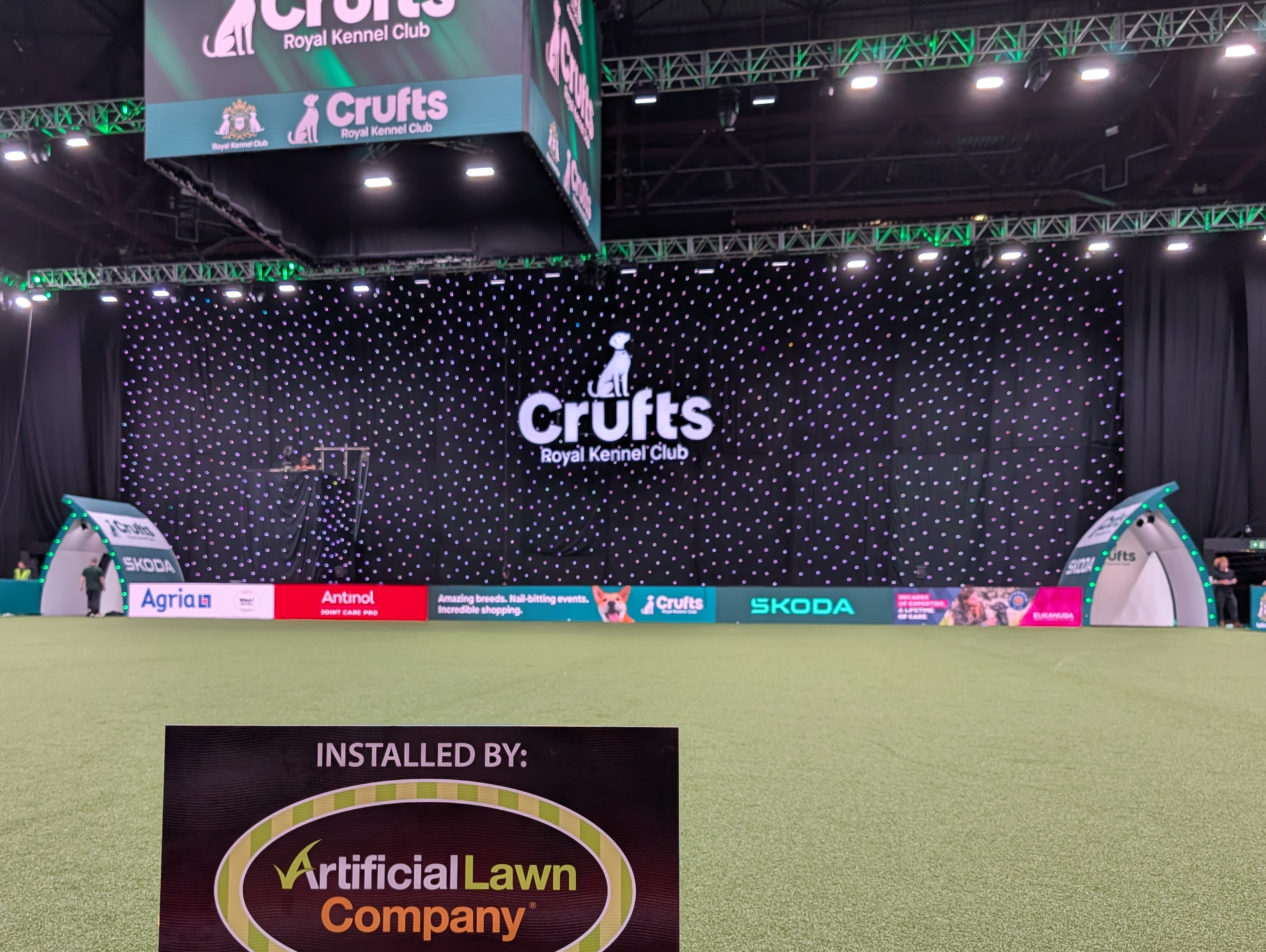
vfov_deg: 45.1
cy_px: 599
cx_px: 569
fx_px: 1135
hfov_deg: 58.2
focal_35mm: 31
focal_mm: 6.9
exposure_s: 1/67.9
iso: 44
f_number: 1.68
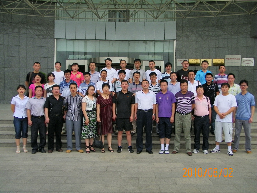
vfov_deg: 44.2
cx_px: 128
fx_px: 238
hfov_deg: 56.8
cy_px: 96
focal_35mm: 32
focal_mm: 5.6
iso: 80
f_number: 7.2
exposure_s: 1/250
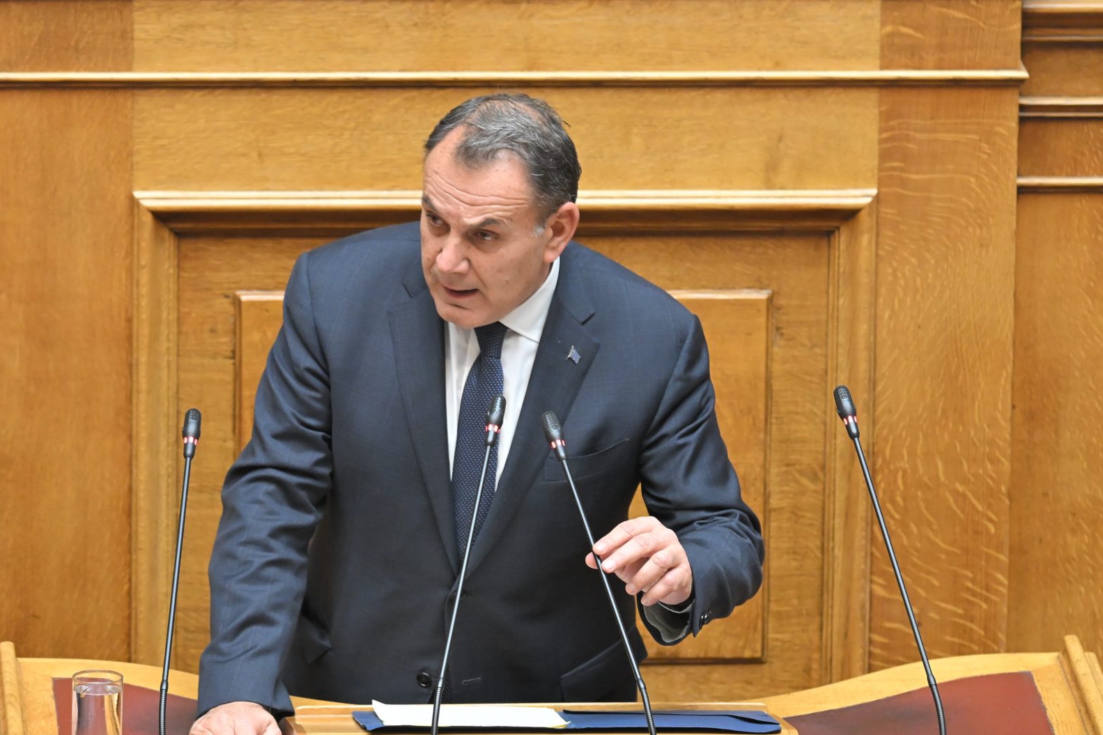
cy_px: 441
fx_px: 12682
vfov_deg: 3.3
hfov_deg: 5.0
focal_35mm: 414
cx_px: 550
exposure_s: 1/250
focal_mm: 320
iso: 6400
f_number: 6
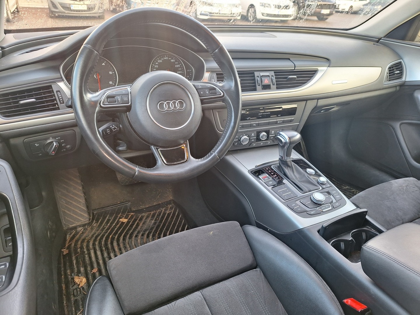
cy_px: 158
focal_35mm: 23
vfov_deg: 58.9
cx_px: 210
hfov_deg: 73.9
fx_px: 279
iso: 100
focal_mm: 5.54
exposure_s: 1/50
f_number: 1.8
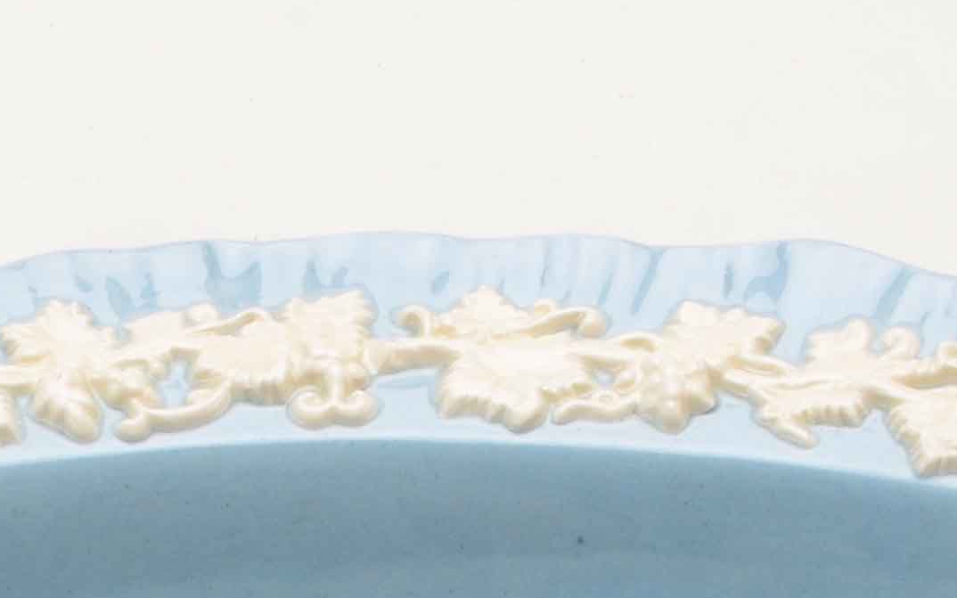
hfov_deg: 8.8
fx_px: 6207
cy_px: 1167
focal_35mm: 238
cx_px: 249
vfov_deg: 5.4
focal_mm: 34
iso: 100
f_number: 25
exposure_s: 1/160
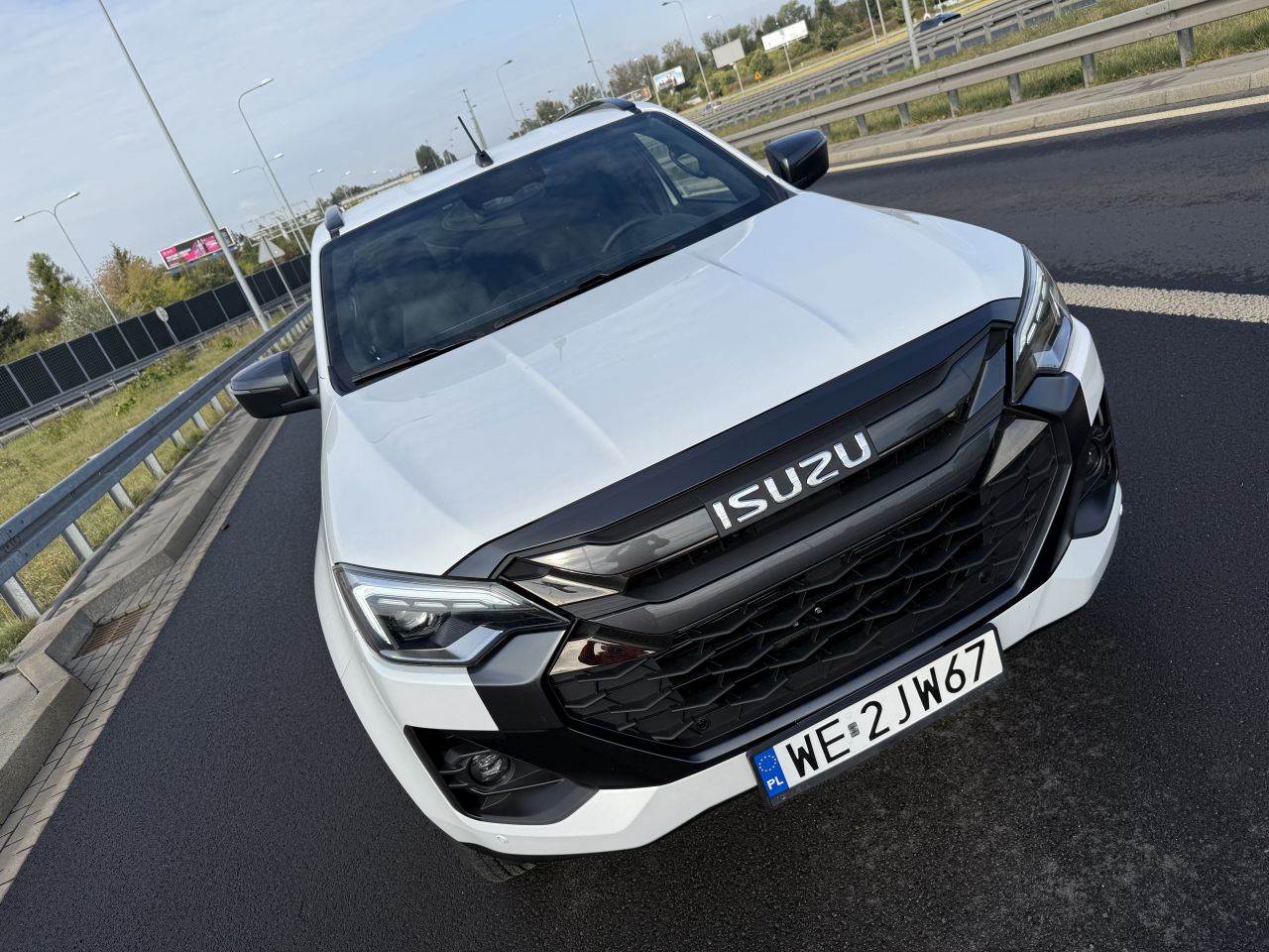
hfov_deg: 71.6
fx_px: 880
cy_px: 476
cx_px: 634
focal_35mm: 24
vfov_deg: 56.8
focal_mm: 6.76
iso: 80
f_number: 1.78
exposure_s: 1/3759
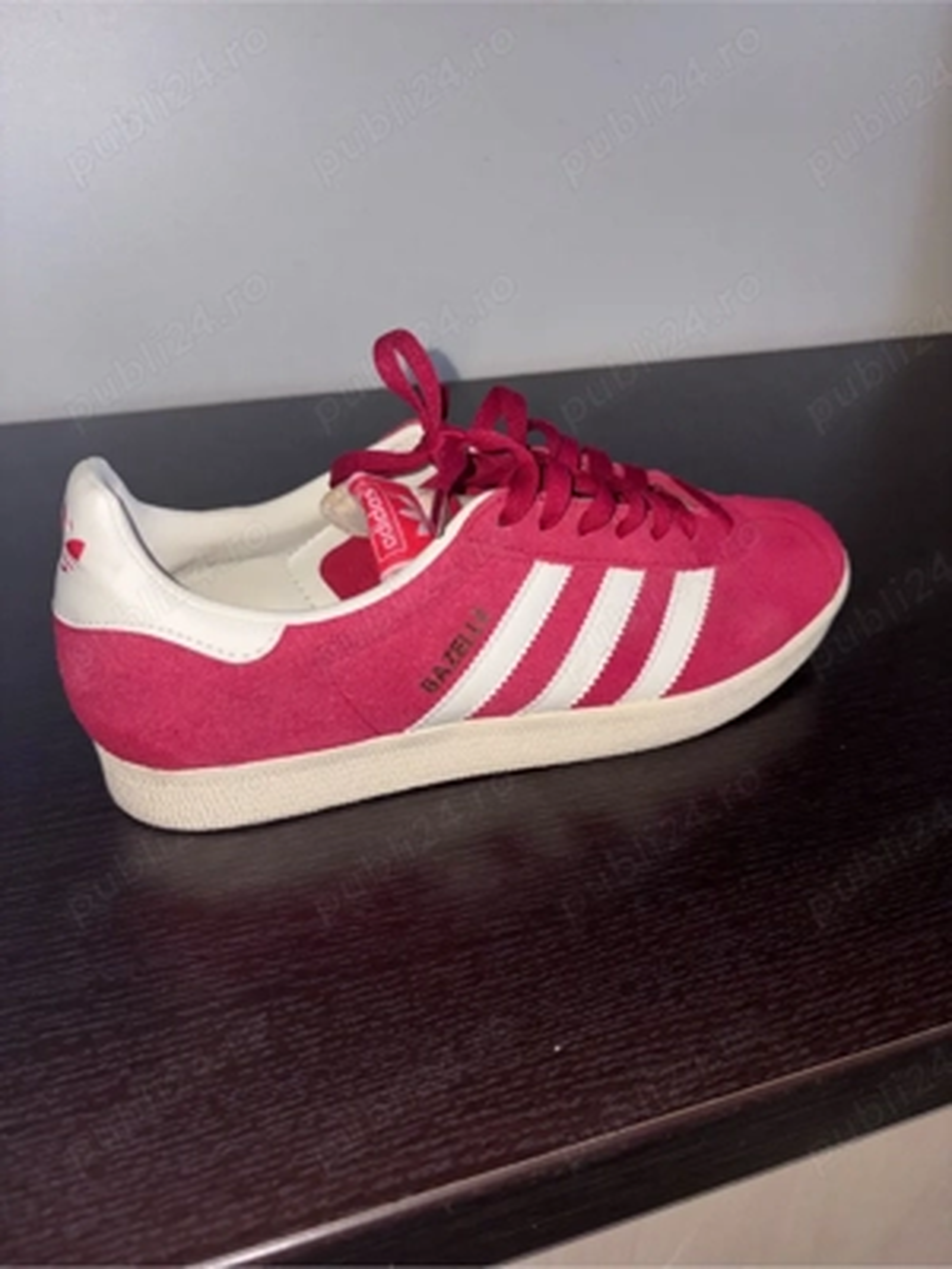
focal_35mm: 26
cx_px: 476
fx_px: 953
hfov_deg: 53.1
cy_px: 634
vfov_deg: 67.3
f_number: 1.6
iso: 40
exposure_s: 1/19
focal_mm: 5.96
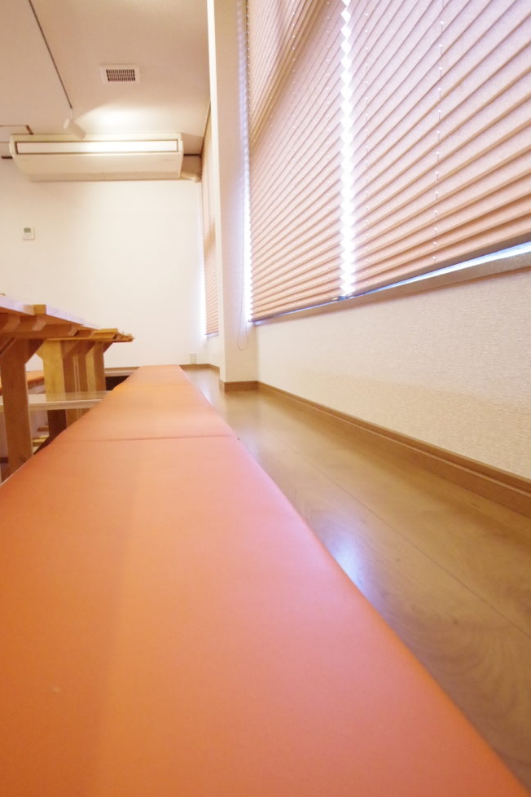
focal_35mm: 28
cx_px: 210
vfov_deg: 66.0
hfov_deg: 46.7
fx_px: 611
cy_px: 449
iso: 6400
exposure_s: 1/30
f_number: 4.5
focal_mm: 15
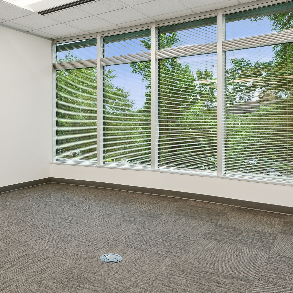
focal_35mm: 32
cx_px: 86
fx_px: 306
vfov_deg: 51.1
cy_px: 146
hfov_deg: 49.7
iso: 800
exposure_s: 1/60
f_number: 7.1
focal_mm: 14
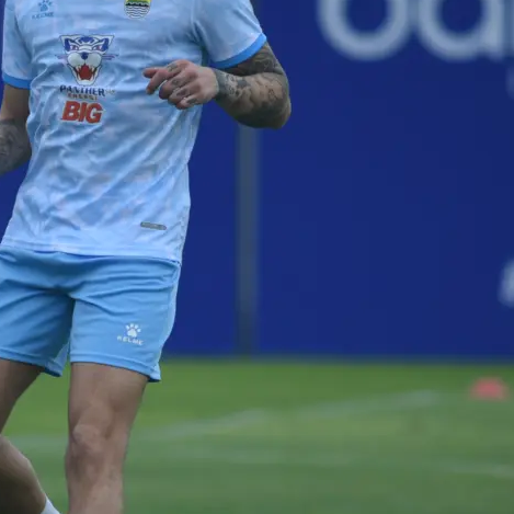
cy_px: 327
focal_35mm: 835
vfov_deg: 2.1
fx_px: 14027
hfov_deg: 2.1
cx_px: 89
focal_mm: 300
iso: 400
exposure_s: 1/2500
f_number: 4
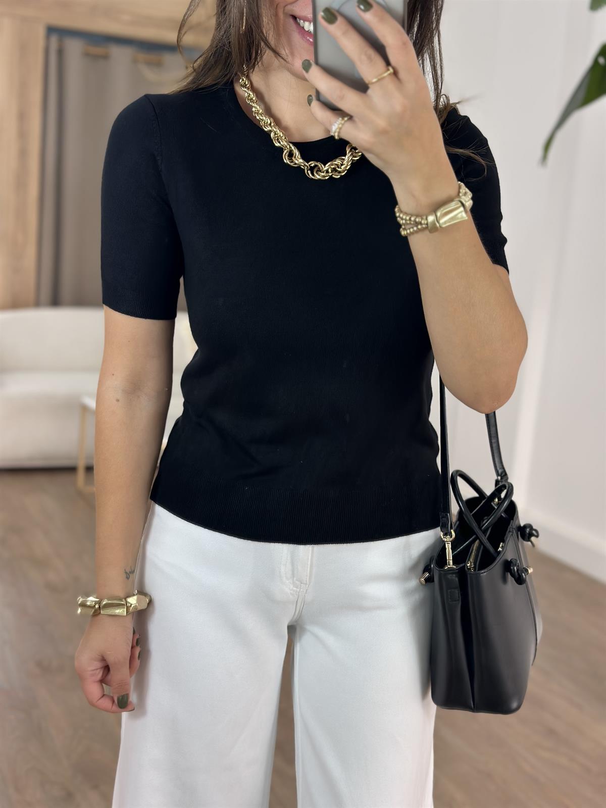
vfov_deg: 39.7
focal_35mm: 48
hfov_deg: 30.3
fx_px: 1120
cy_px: 404
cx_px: 303
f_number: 1.78
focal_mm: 6.86
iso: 80
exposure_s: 1/329
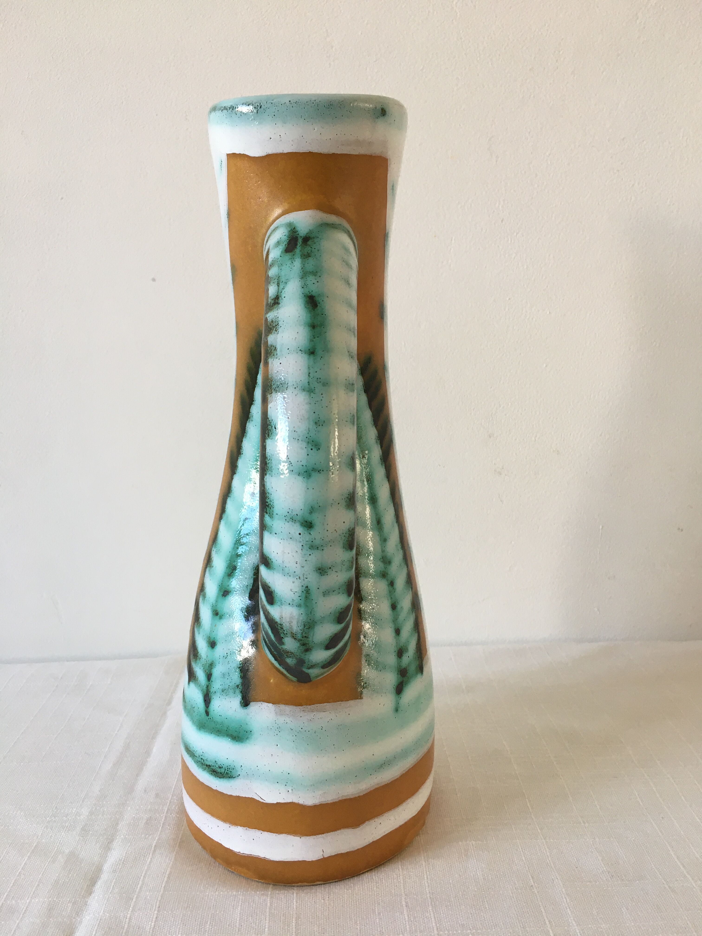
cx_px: 351
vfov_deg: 61.7
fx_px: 784
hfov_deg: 48.2
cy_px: 468
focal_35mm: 29
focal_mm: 4.15
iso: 32
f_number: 2.2
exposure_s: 1/33
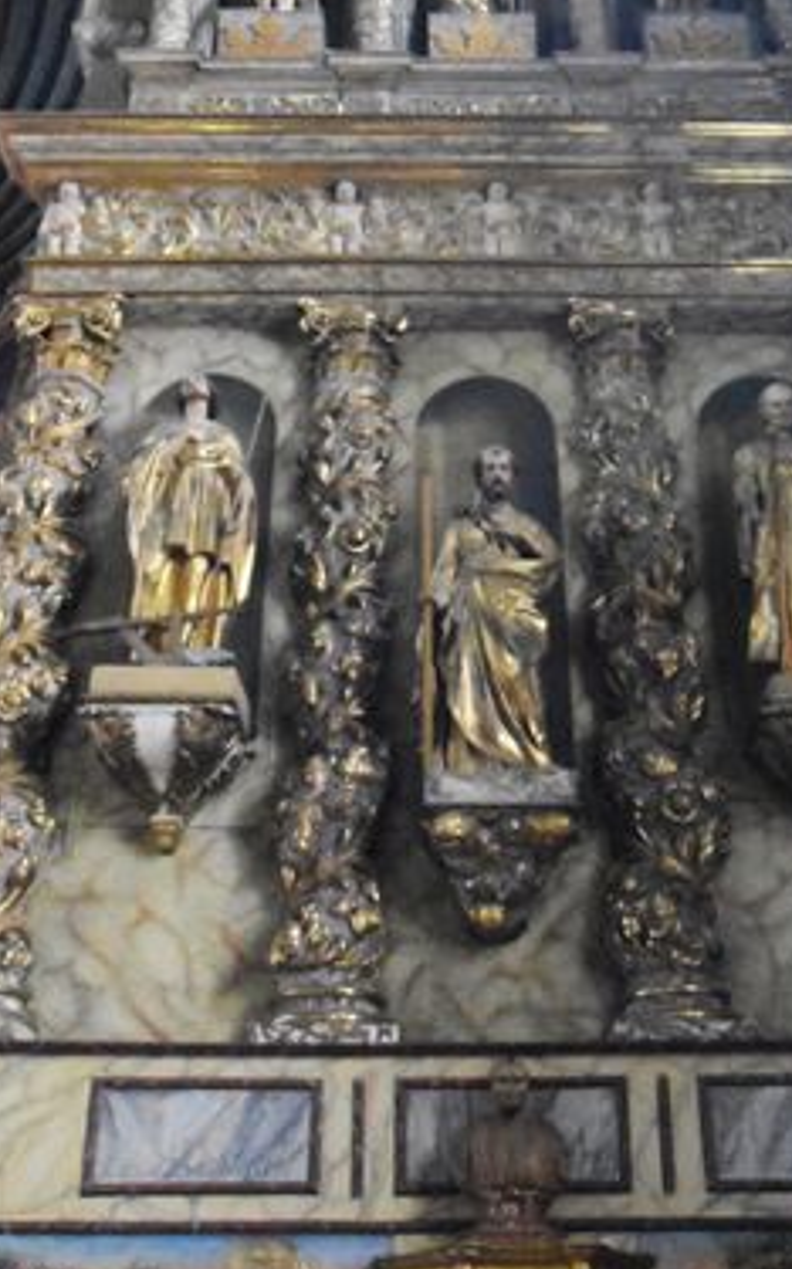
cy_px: 525
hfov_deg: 31.8
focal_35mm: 40
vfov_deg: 49.1
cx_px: 492
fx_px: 1383
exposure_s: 1/50
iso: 12800
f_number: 3.8
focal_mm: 14
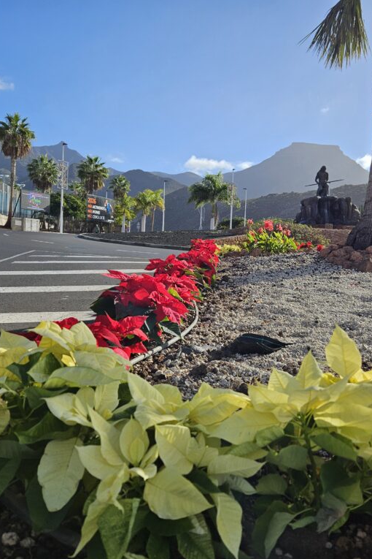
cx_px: 236
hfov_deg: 40.8
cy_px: 280
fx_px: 496
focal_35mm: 32
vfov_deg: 58.7
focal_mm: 5.4
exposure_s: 1/2169
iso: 25
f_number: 1.8
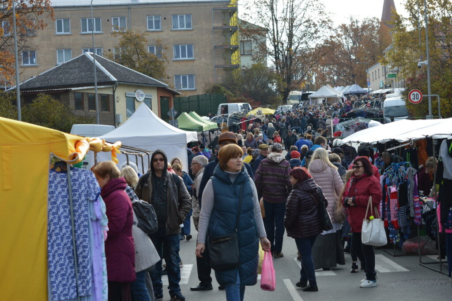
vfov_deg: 14.7
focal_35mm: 93
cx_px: 226
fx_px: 1167
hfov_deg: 21.9
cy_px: 150
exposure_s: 1/160
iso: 100
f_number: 6.3
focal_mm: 62
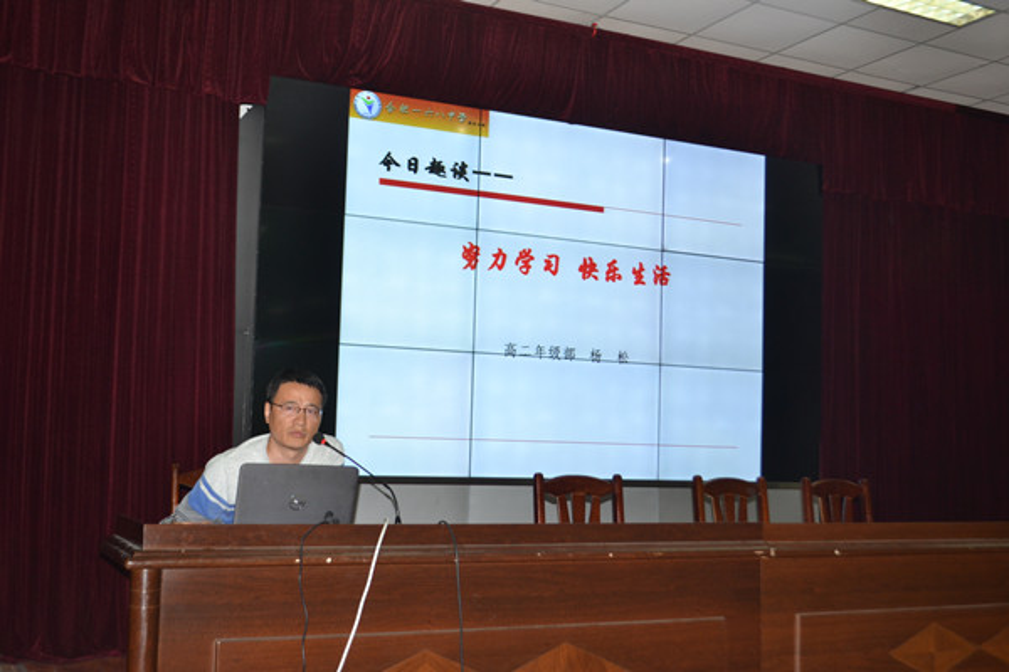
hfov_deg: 46.4
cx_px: 504
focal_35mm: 42
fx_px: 1177
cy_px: 336
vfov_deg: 31.9
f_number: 4.5
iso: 400
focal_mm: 28
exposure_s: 1/100
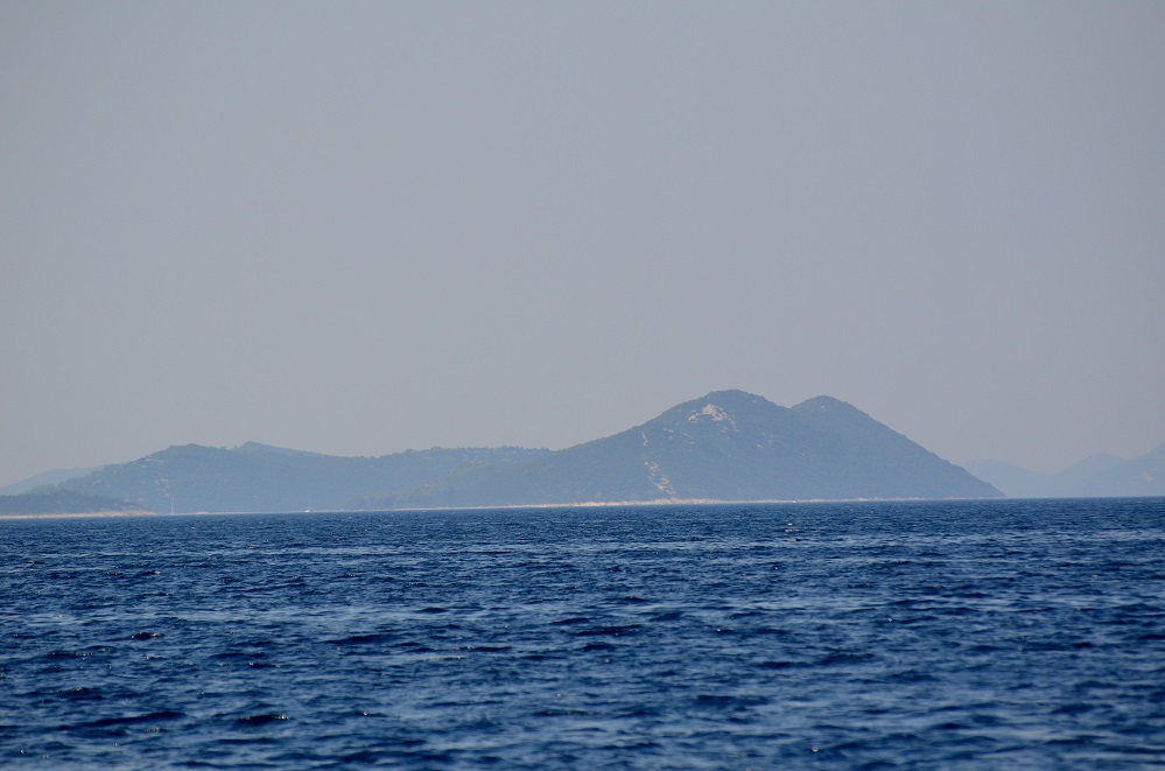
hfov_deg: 7.1
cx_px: 582
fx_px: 9443
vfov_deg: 4.7
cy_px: 386
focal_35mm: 292
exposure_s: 1/2500
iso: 400
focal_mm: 195
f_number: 5.3
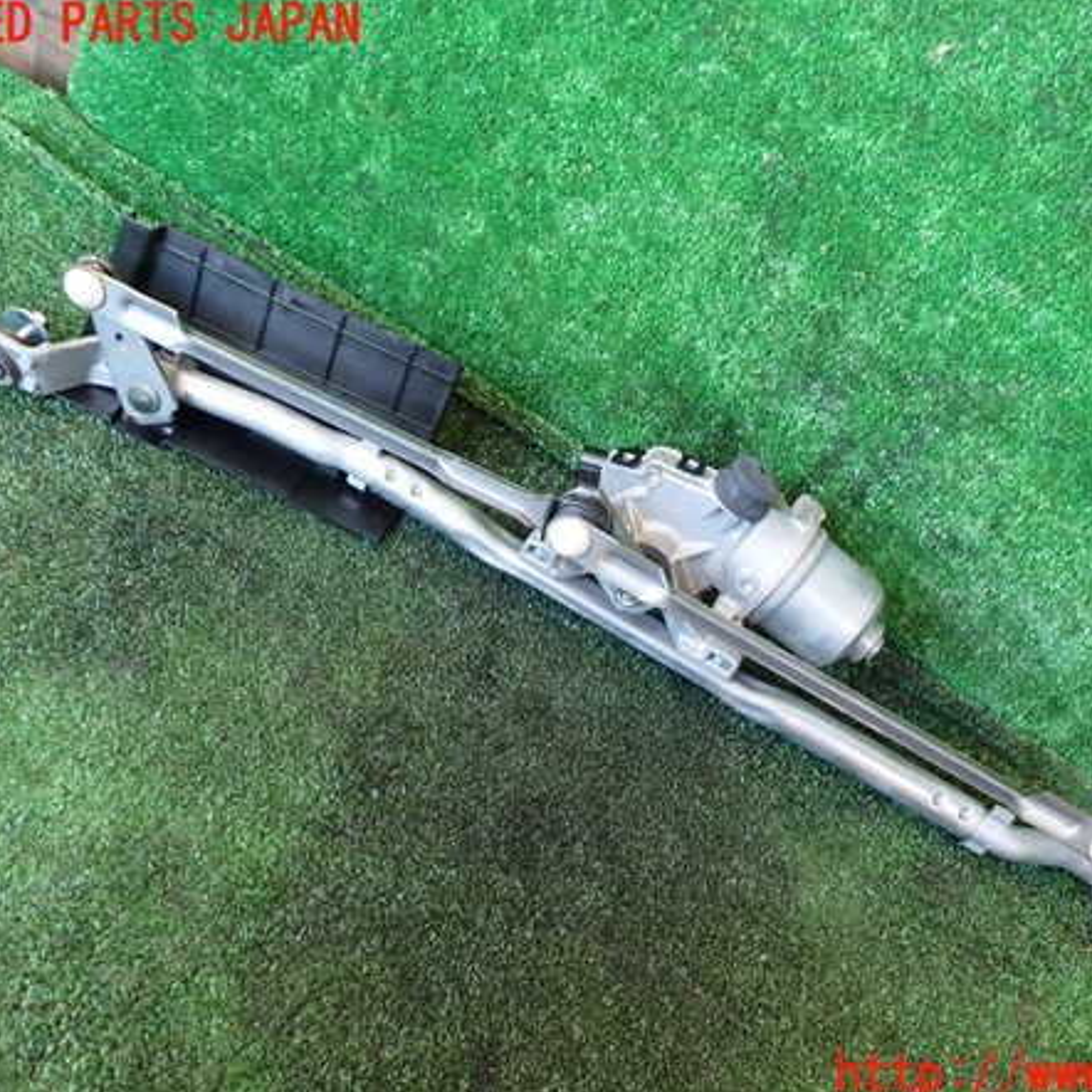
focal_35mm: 36
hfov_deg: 45.8
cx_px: 652
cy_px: 551
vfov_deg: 46.0
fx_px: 1285
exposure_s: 1/40
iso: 200
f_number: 2.3
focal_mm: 5.4
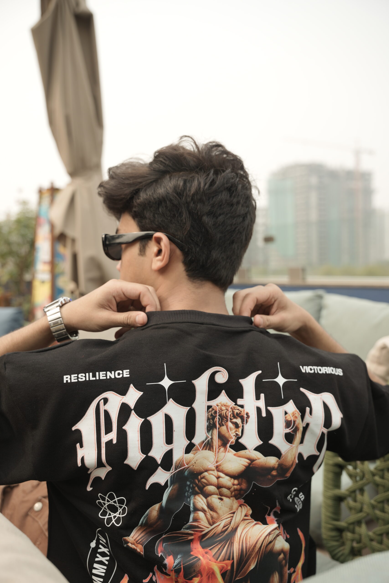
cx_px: 194
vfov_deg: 53.1
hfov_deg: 36.9
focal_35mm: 36
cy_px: 292
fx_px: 583
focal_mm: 36
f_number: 4
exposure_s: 1/400
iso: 125
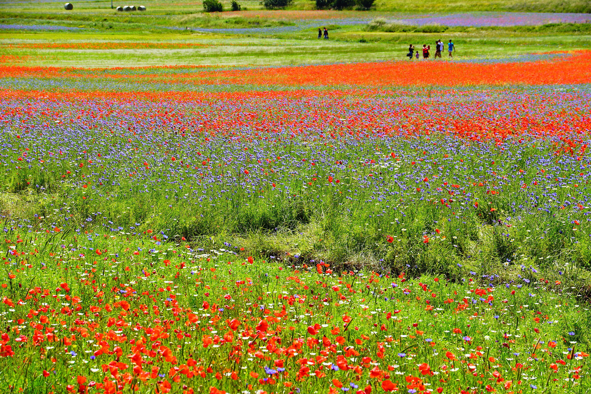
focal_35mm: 90
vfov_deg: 15.2
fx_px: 1477
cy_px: 197
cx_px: 296
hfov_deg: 22.6
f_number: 8
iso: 100
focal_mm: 60
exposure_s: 1/200
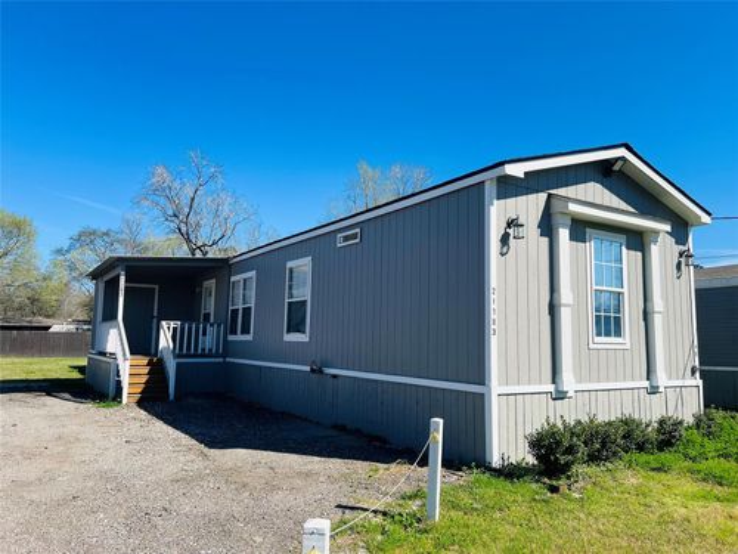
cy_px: 277
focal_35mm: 26
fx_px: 554
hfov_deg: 67.3
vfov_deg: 53.1
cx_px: 369
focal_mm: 5.7
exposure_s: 1/3571
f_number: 1.5
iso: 50
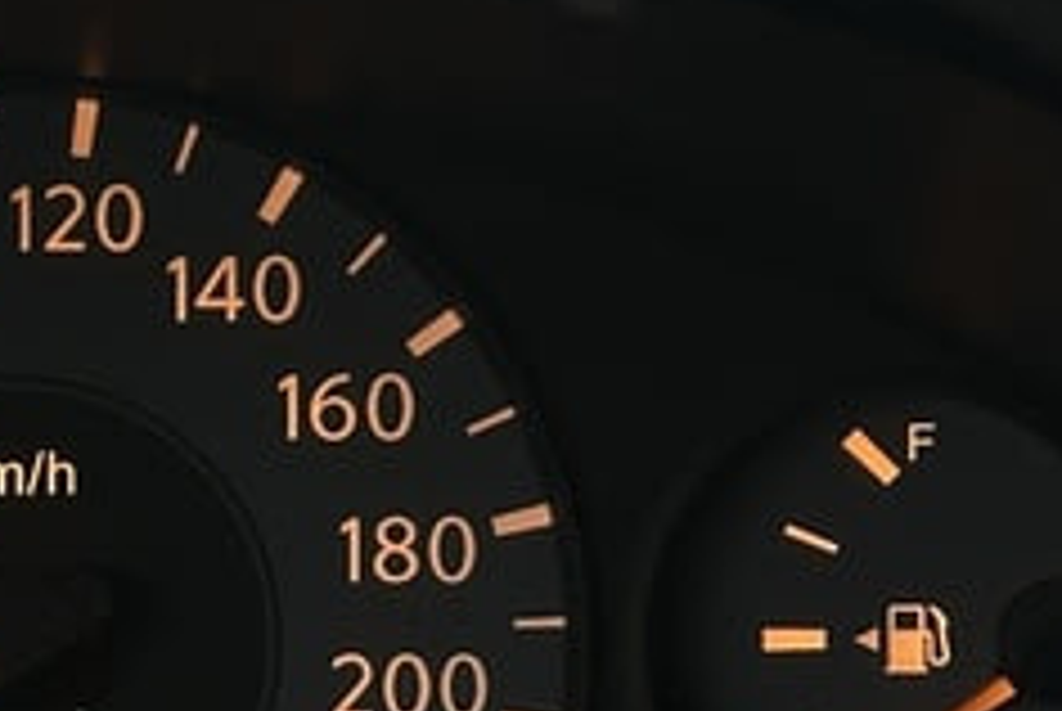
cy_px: 551
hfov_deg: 10.4
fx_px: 5612
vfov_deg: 7.2
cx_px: -562
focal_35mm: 190
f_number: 1.78
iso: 250
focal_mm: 6.86
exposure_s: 1/33
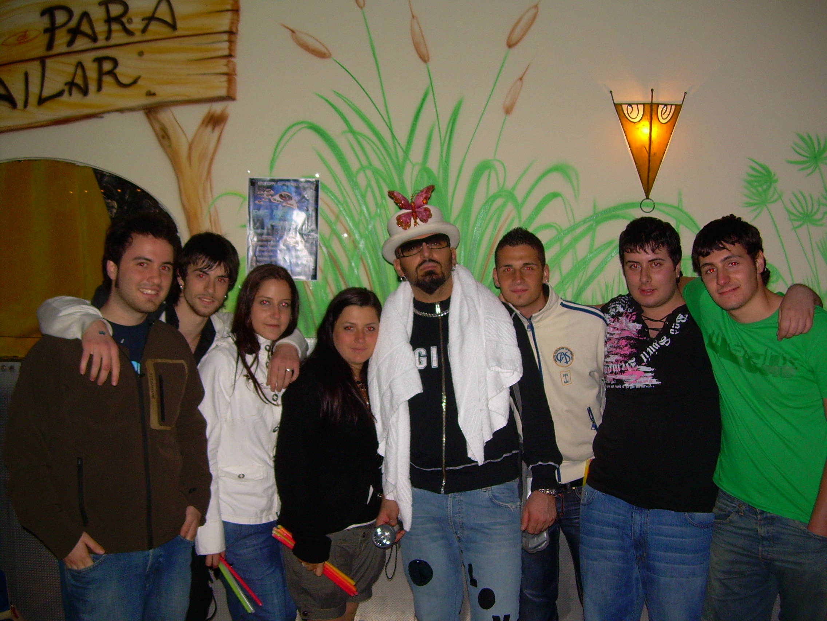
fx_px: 908
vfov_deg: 37.7
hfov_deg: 49.0
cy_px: 310
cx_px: 414
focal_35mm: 38
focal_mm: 6.3
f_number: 2.8
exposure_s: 1/60
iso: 92
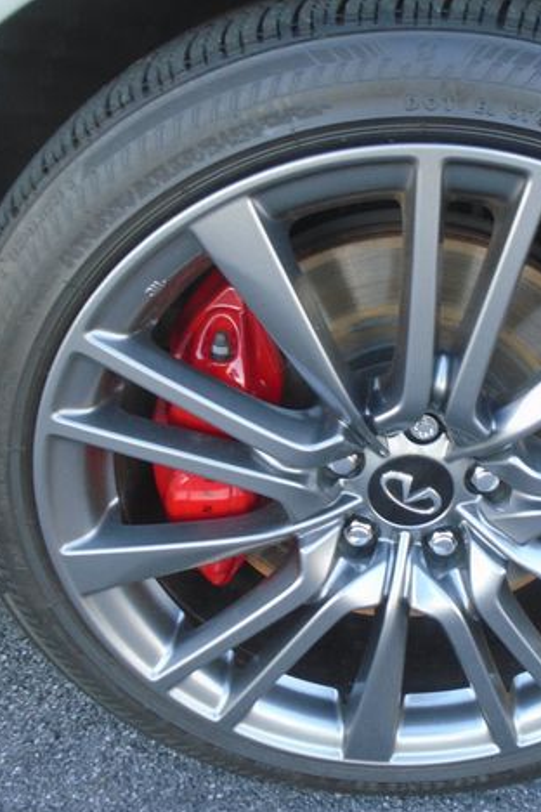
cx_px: 406
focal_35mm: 37
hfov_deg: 35.2
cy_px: 415
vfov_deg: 51.9
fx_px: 834
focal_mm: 4.6
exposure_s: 1/30
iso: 100
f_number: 3.2
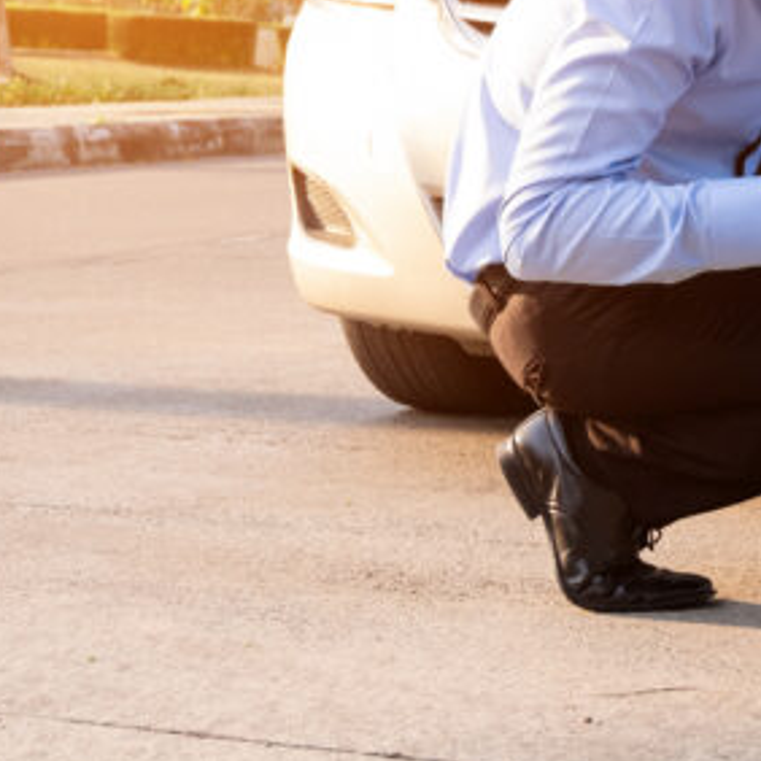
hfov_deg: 16.9
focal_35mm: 102
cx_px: 610
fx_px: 2537
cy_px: 151
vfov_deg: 16.9
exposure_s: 1/180
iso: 400
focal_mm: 29.5
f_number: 4.7
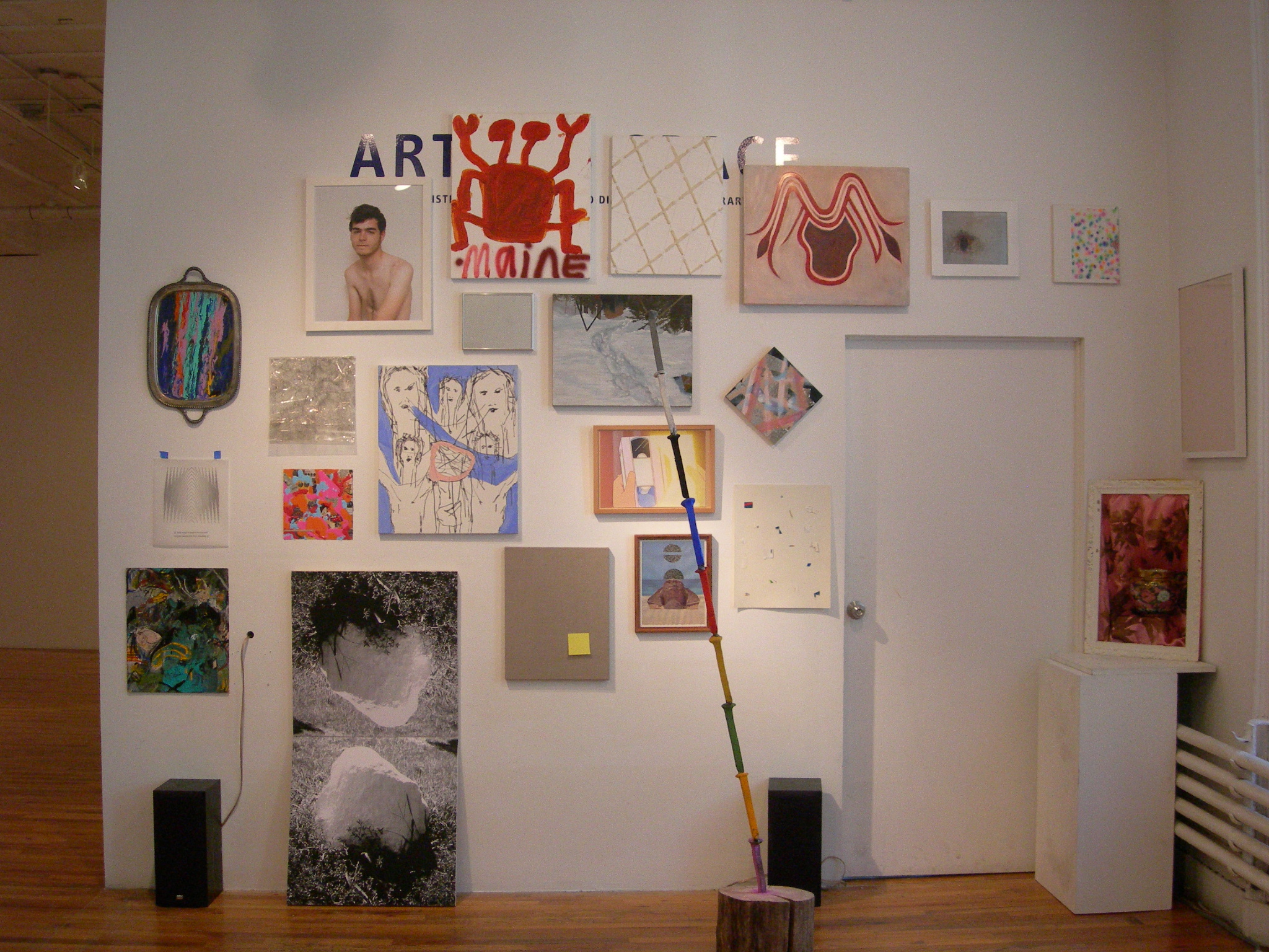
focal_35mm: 41
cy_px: 476
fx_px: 1503
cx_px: 634
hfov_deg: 45.8
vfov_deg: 35.1
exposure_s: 1/98.3
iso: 400
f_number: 2.9
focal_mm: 8.5
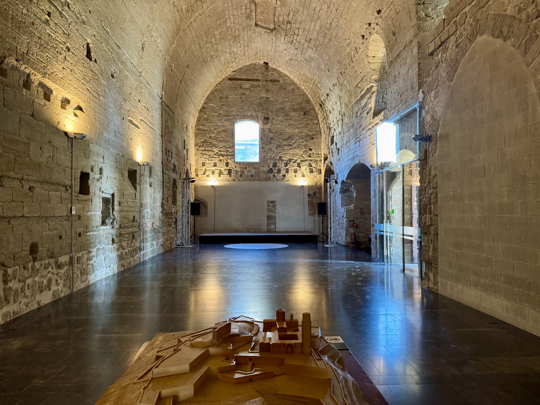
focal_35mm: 24
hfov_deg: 71.6
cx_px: 270
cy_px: 202
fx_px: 374
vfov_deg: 56.8
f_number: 1.78
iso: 500
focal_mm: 6.76
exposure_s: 1/50
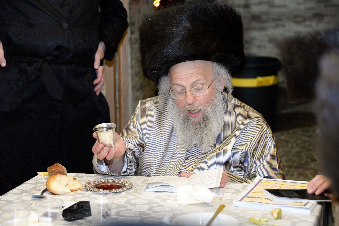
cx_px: 170
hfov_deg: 20.8
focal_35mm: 98
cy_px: 113
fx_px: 923
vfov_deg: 14.0
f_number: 5.6
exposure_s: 1/60
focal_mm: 98
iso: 2500
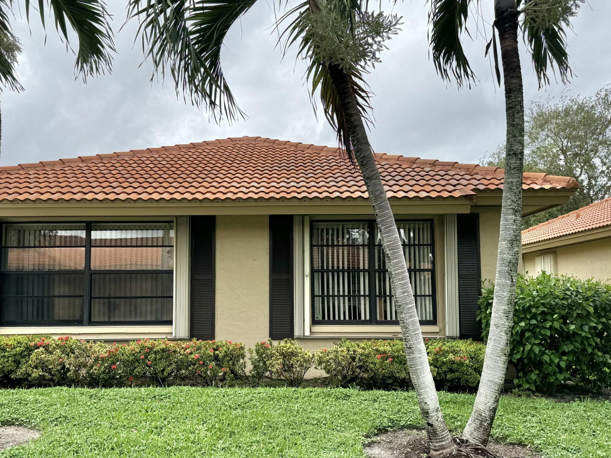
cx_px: 276
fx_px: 582
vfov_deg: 42.9
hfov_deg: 55.3
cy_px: 250
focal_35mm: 33
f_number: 1.78
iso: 80
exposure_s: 1/1215
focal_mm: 6.76
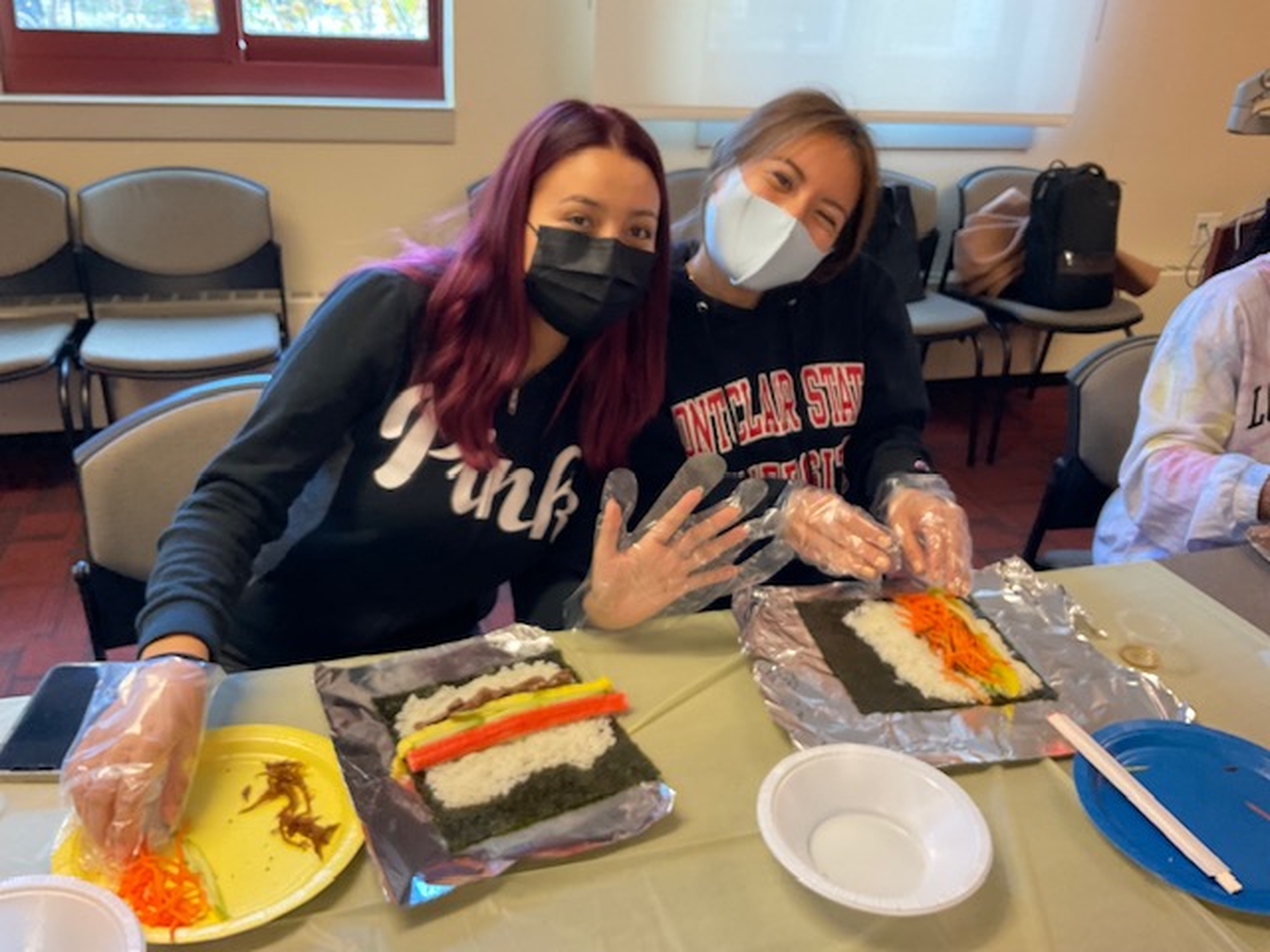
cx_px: 635
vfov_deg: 48.2
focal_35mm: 29
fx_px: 1064
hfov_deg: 61.7
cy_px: 476
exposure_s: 1/60
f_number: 1.8
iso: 200
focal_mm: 3
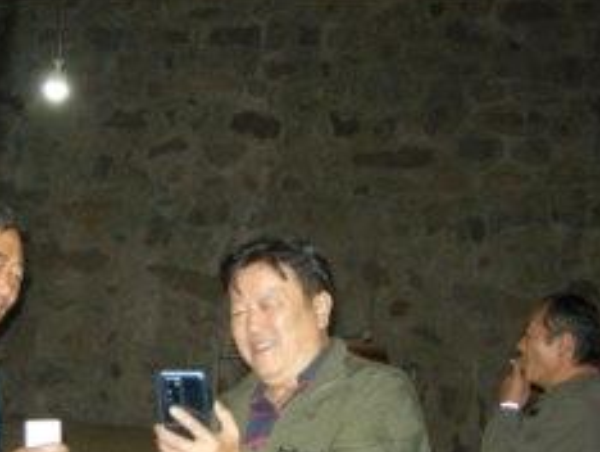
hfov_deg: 28.7
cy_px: 236
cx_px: 192
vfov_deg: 22.0
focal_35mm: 67
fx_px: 1163
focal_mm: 7.5
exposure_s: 1/60
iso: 295
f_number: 2.7
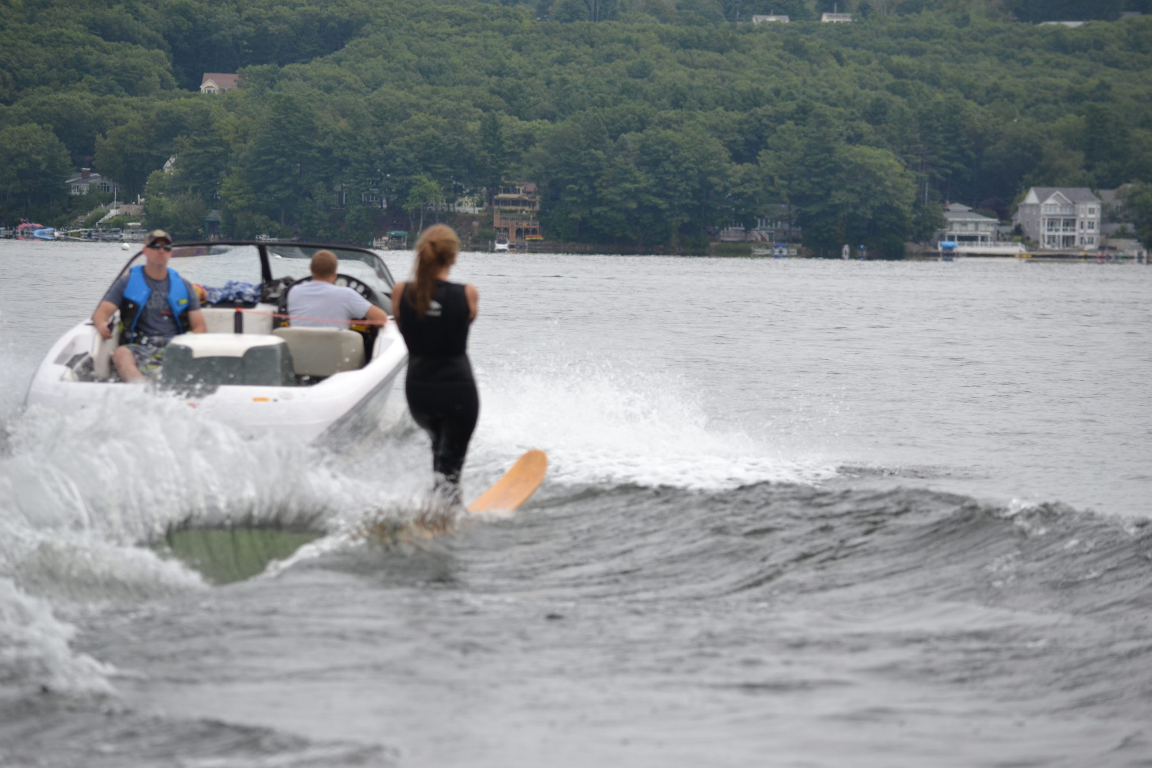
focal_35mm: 255
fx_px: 8160
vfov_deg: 5.4
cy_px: 384
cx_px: 576
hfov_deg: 8.1
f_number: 5
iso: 400
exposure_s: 1/800
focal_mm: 170
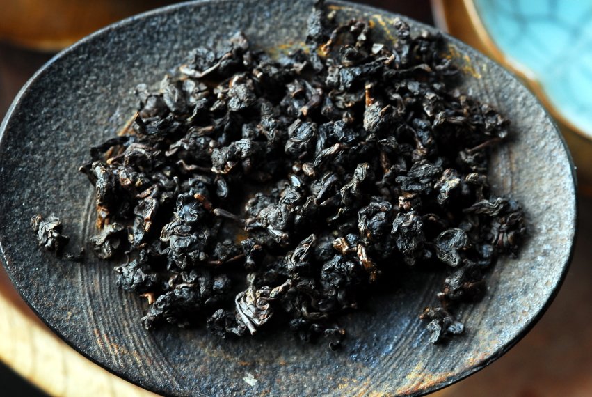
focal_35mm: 158
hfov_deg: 13.0
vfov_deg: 8.7
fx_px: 2594
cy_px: 198
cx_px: 296
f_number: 6.3
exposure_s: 1/60
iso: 400
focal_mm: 105
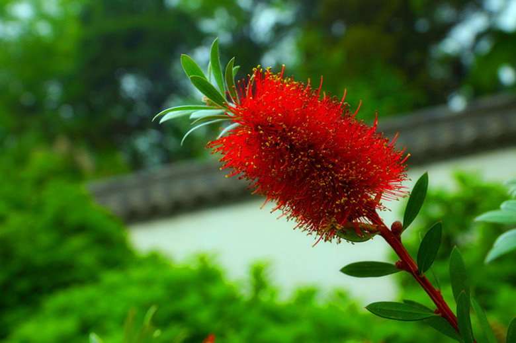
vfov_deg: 29.8
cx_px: 258
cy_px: 172
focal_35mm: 45
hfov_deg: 43.6
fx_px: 645
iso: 100
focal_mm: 30
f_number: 5.6
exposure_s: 1/125
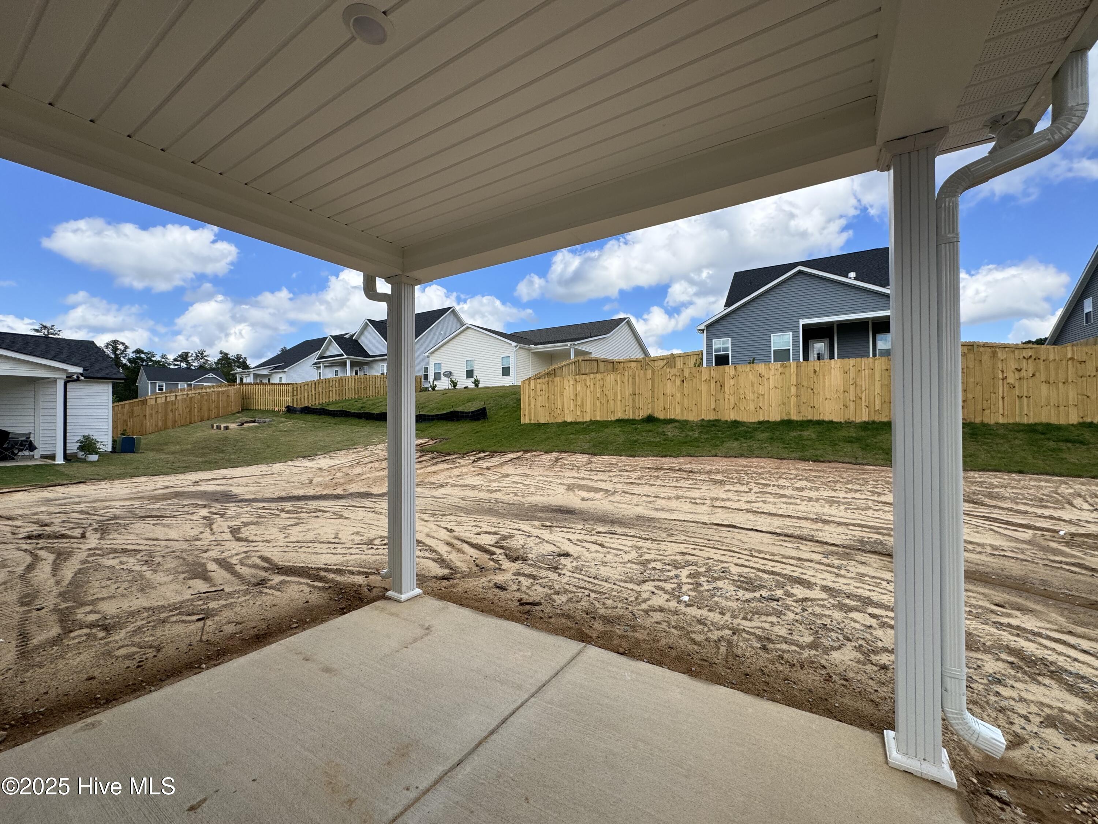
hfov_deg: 102.1
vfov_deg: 85.7
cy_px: 412
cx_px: 549
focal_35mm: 14
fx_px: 444
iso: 50
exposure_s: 1/1748
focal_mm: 2.22
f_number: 2.2
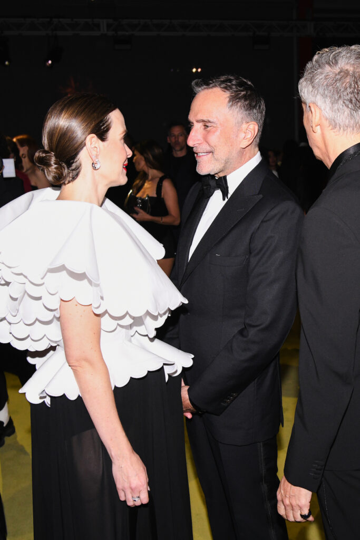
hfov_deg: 41.1
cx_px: 180
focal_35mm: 32
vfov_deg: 58.7
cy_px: 270
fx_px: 480
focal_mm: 32
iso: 1600
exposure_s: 1/100
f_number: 5.6
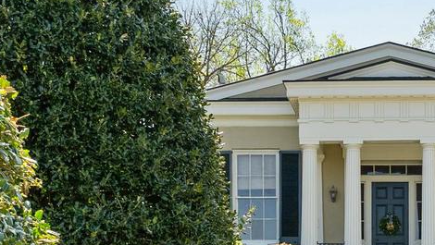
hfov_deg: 26.6
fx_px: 889
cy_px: 209
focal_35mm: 77
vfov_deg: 15.6
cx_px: 393
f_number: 10
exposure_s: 1/400
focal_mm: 24
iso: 640
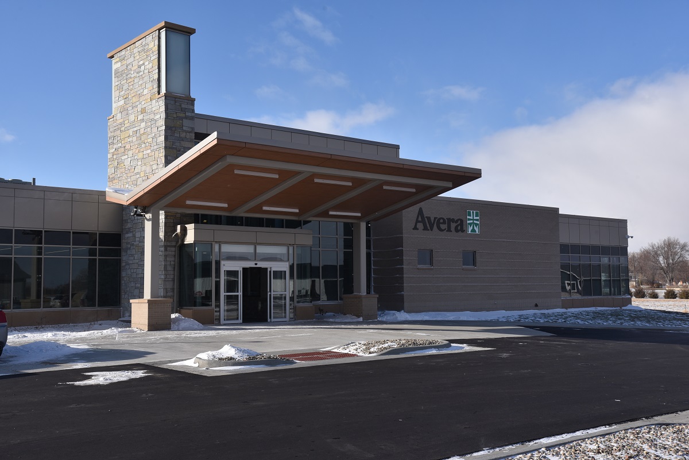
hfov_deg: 50.7
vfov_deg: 35.1
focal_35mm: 38
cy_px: 230
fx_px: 728
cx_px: 344
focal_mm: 38
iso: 200
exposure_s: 1/400
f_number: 10
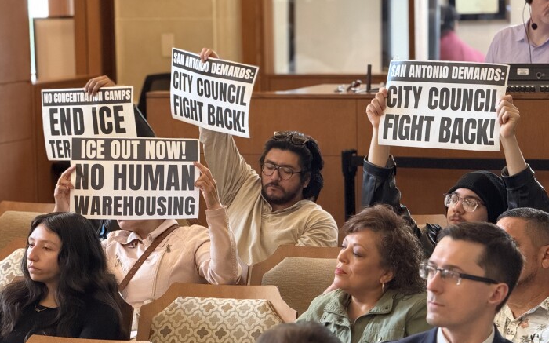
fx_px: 1915
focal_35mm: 128
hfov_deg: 16.3
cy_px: 192
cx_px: 274
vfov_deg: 10.2
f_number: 2.8
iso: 1000
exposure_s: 1/40
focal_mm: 15.66
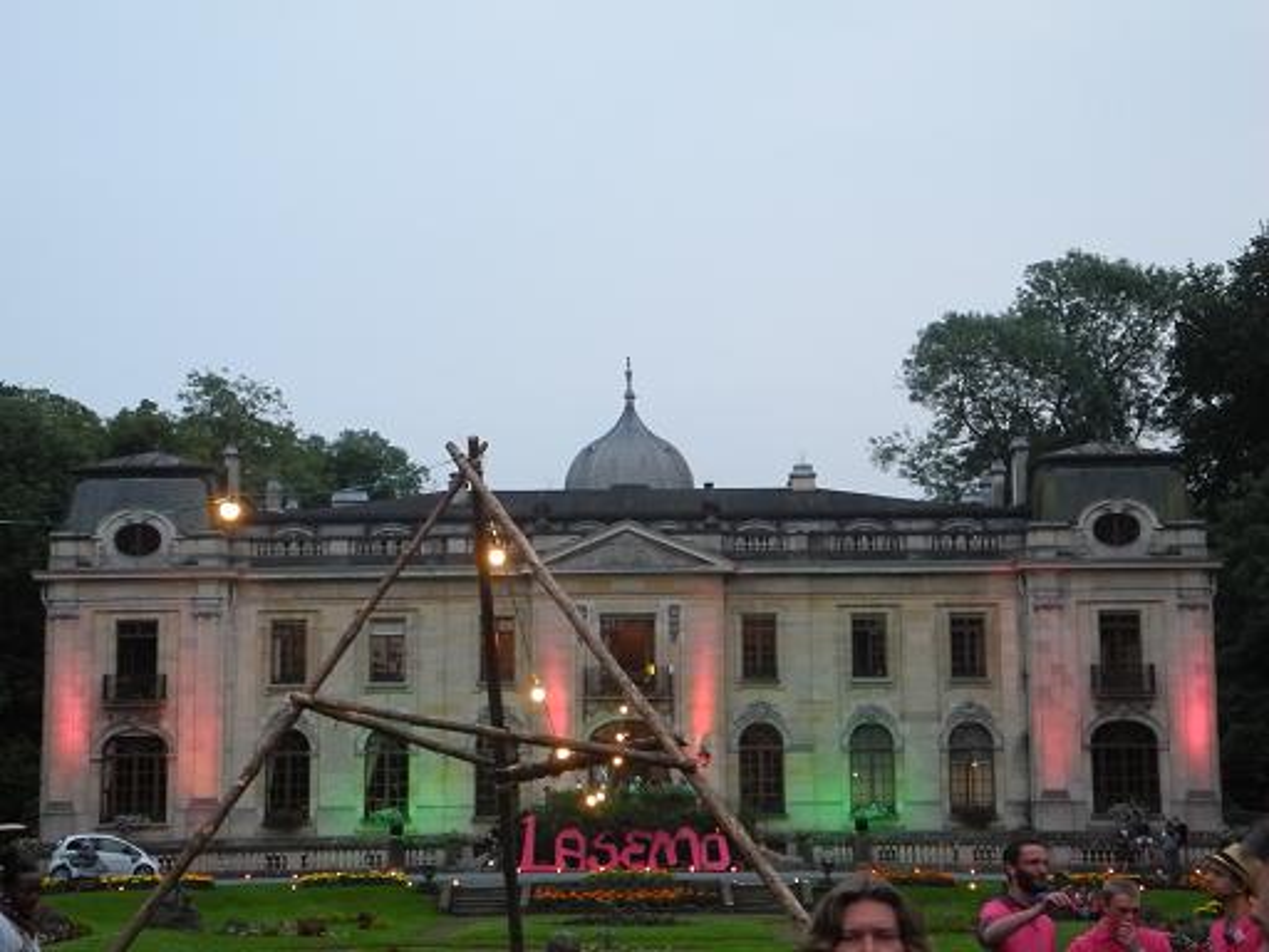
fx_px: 2786
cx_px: 634
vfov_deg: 19.4
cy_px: 476
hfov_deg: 25.7
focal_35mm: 76
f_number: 4
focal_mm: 16.3
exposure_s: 1/80
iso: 400
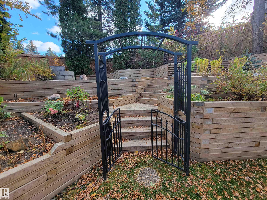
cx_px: 134
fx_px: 100
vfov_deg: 89.9
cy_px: 100
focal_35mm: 13
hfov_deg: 106.2
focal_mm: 2.2
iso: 50
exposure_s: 1/173
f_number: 2.2
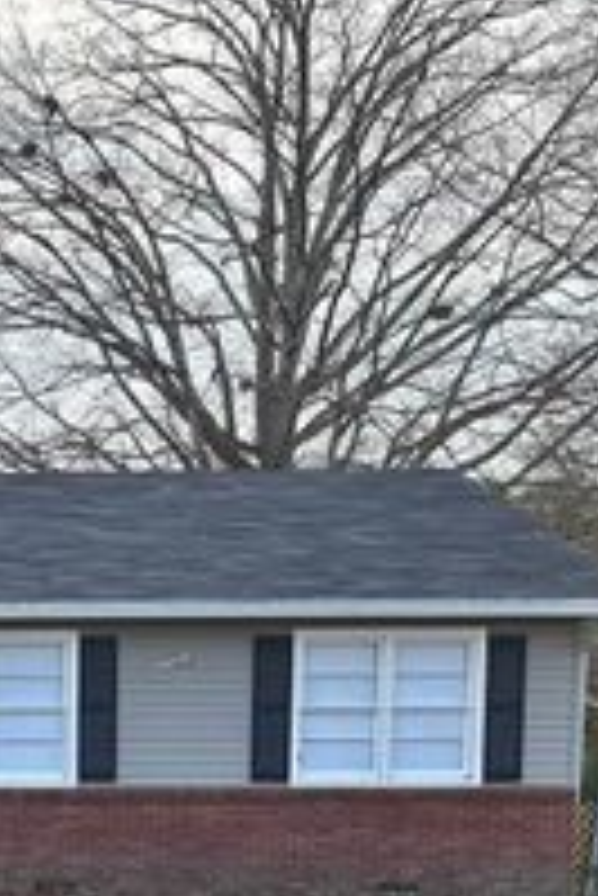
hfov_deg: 17.8
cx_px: -324
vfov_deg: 29.0
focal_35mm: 68
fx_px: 1691
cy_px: 705
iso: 50
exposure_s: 1/427
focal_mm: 5.7
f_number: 1.5
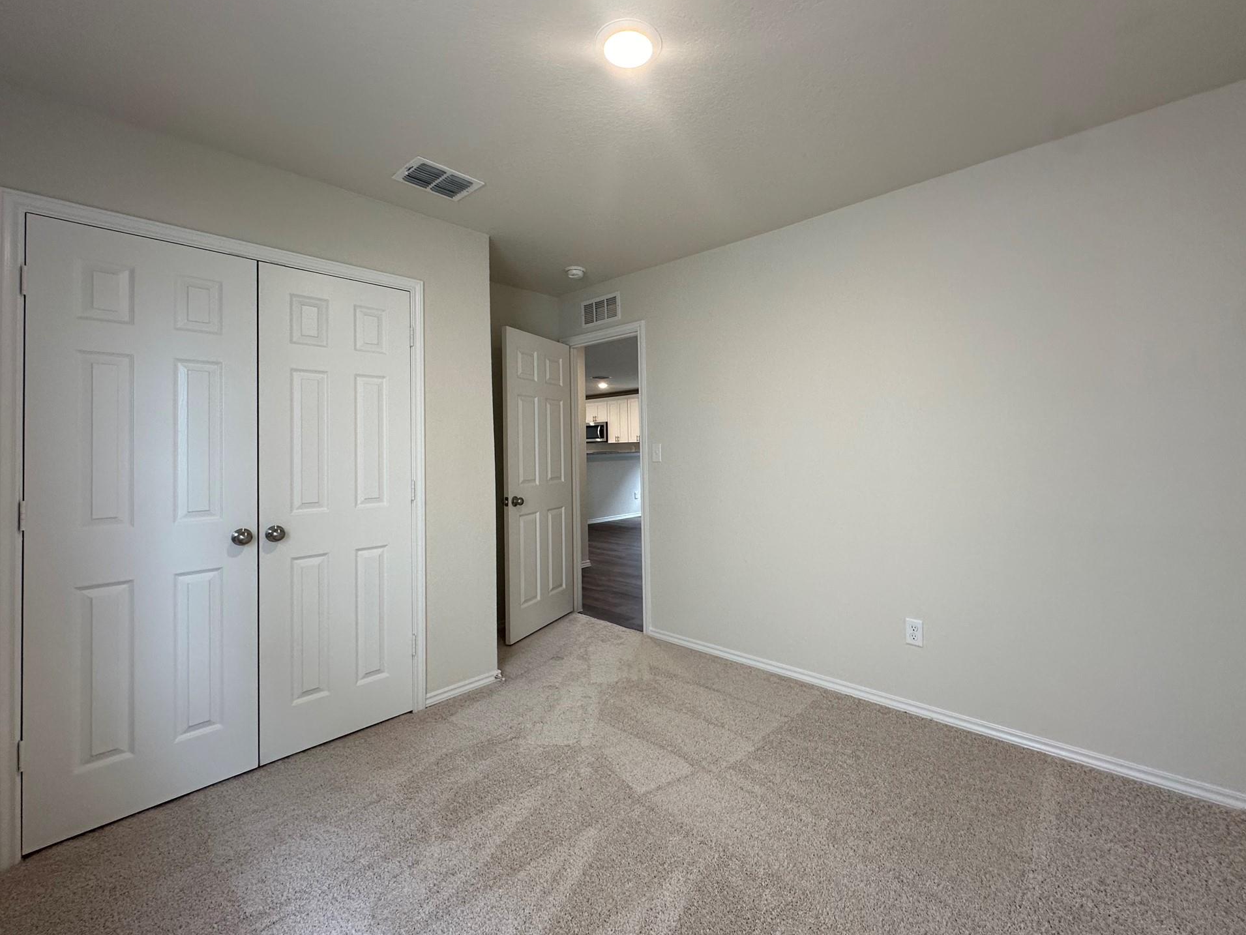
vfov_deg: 81.7
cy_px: 439
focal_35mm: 15
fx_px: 540
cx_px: 646
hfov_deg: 98.1
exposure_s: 1/120
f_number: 2.2
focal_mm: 2.22
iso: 160
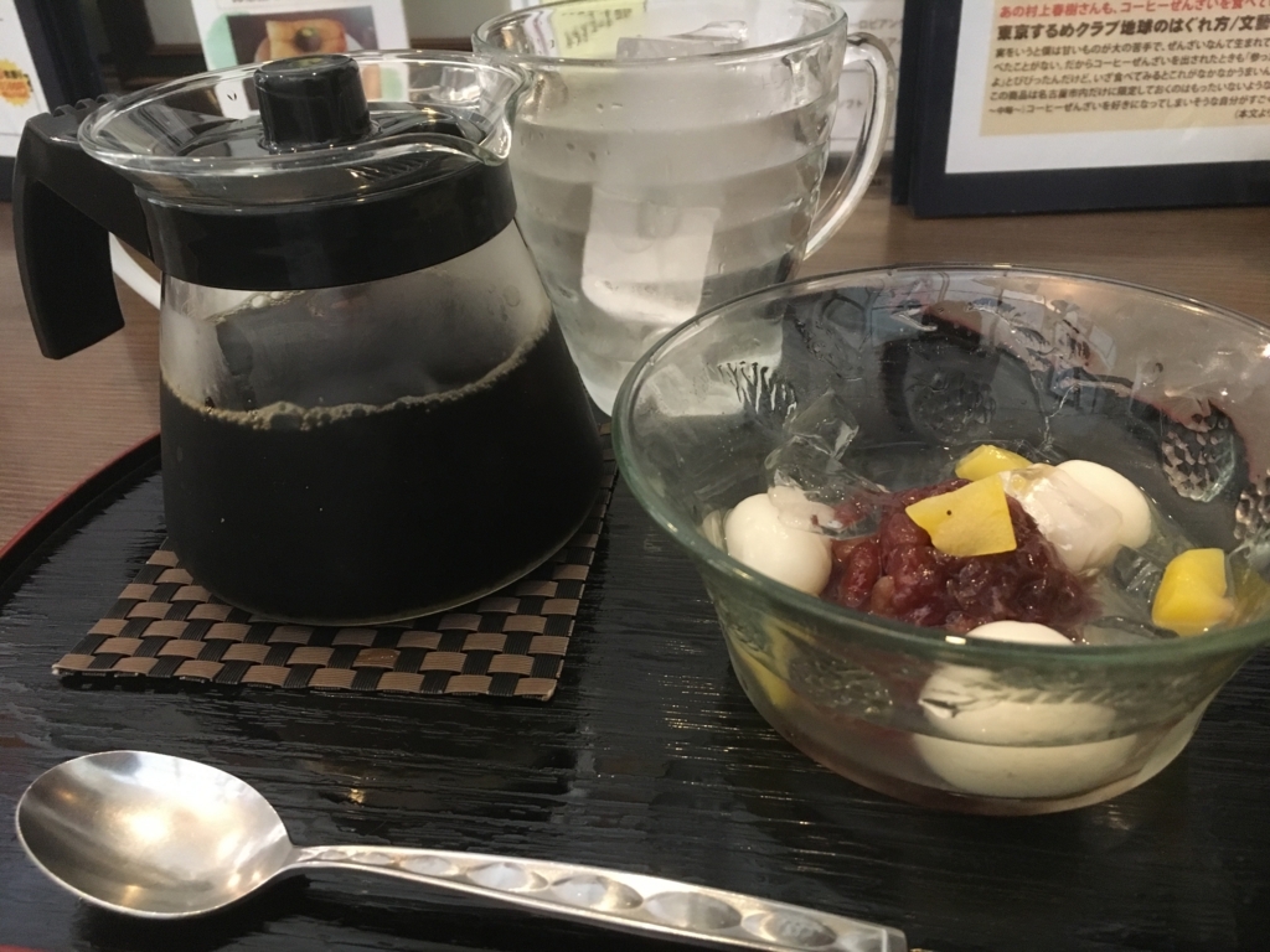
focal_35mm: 29
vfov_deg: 48.2
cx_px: 635
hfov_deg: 61.7
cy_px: 476
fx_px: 1064
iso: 200
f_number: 2.2
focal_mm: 4.15
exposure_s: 1/20
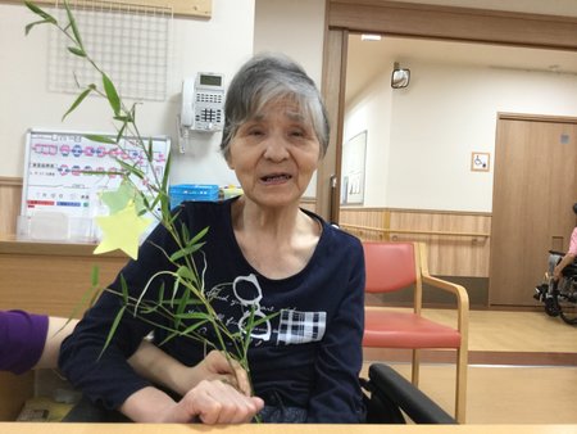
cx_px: 288
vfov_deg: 45.5
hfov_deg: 58.3
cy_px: 217
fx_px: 517
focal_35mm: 31
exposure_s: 1/30
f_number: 2.4
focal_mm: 3.3
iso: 80
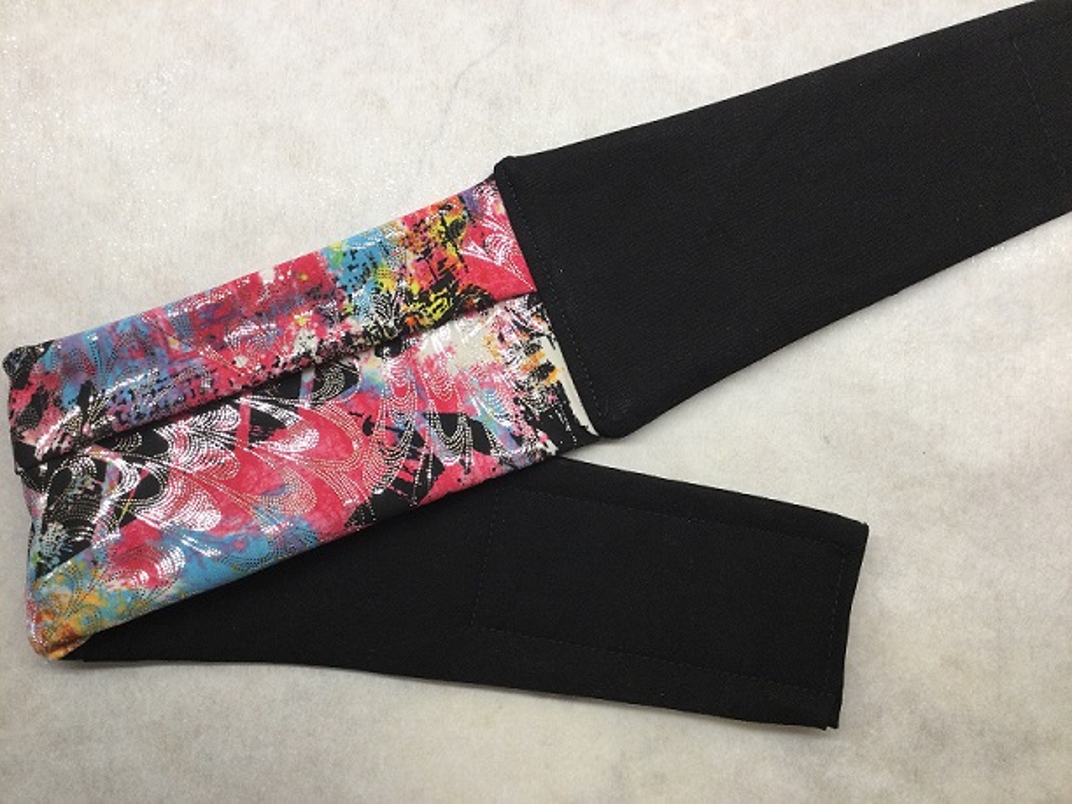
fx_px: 960
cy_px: 402
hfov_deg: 58.4
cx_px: 536
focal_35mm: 31
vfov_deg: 45.4
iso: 50
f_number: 2.4
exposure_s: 1/30
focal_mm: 3.3
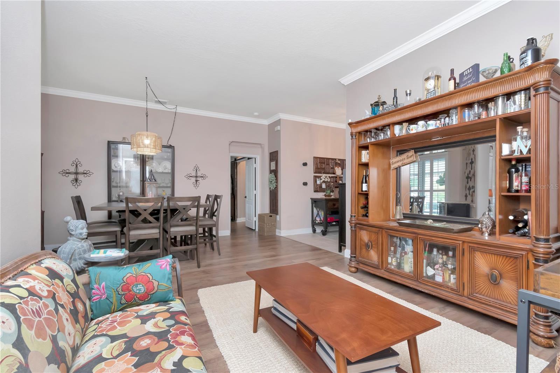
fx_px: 233
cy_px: 186
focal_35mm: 15
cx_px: 280
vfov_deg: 77.3
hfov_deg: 100.4
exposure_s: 1/50
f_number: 8
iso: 500
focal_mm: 10
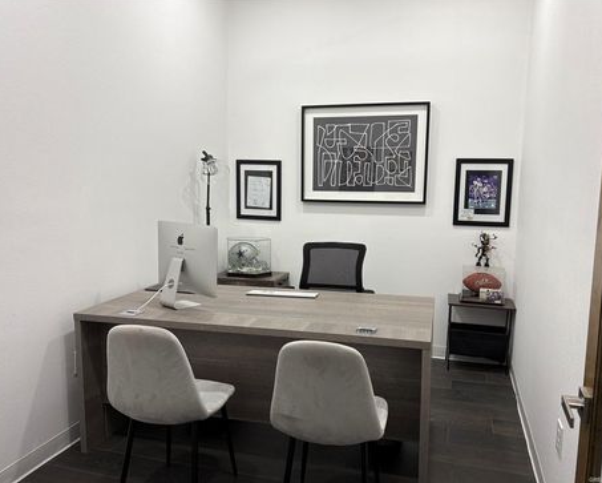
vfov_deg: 51.6
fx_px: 499
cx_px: 316
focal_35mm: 28
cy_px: 244
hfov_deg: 62.1
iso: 80
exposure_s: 1/60
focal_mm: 5.96
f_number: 1.6
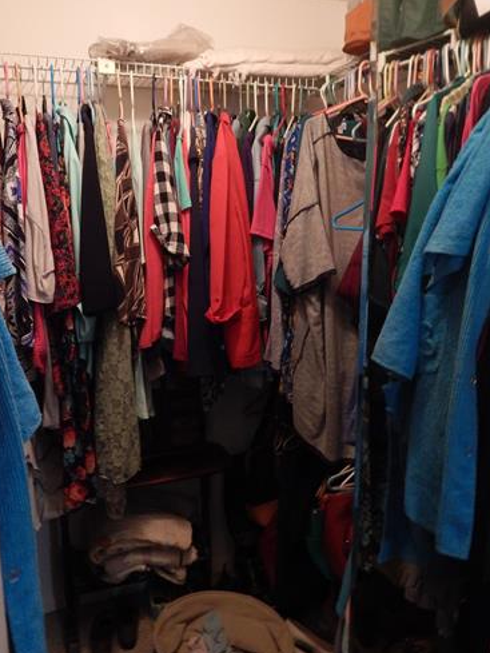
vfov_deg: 65.3
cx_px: 215
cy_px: 312
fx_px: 509
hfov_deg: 51.2
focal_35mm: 27
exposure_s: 1/20
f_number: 3
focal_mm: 4
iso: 400
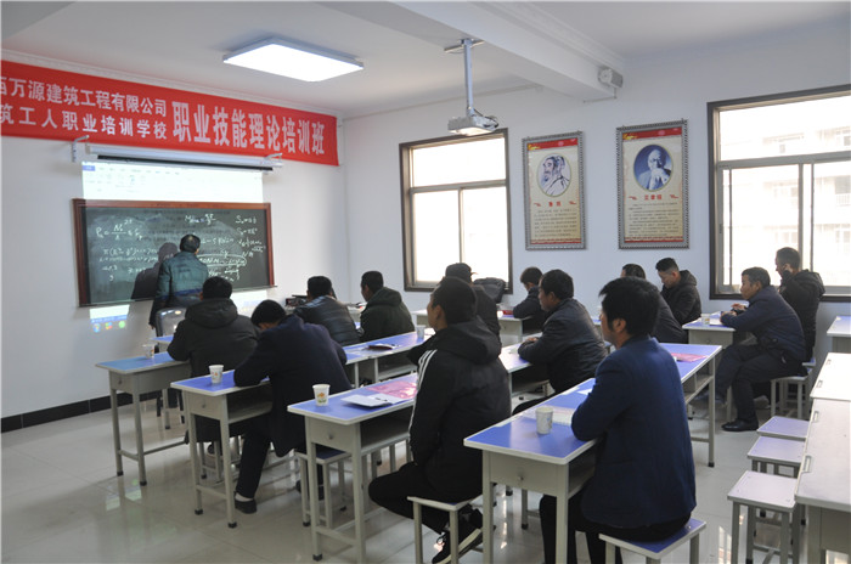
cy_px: 282
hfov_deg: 67.5
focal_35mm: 27
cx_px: 426
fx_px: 637
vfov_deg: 47.8
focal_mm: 18
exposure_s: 1/30
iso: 400
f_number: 5.6
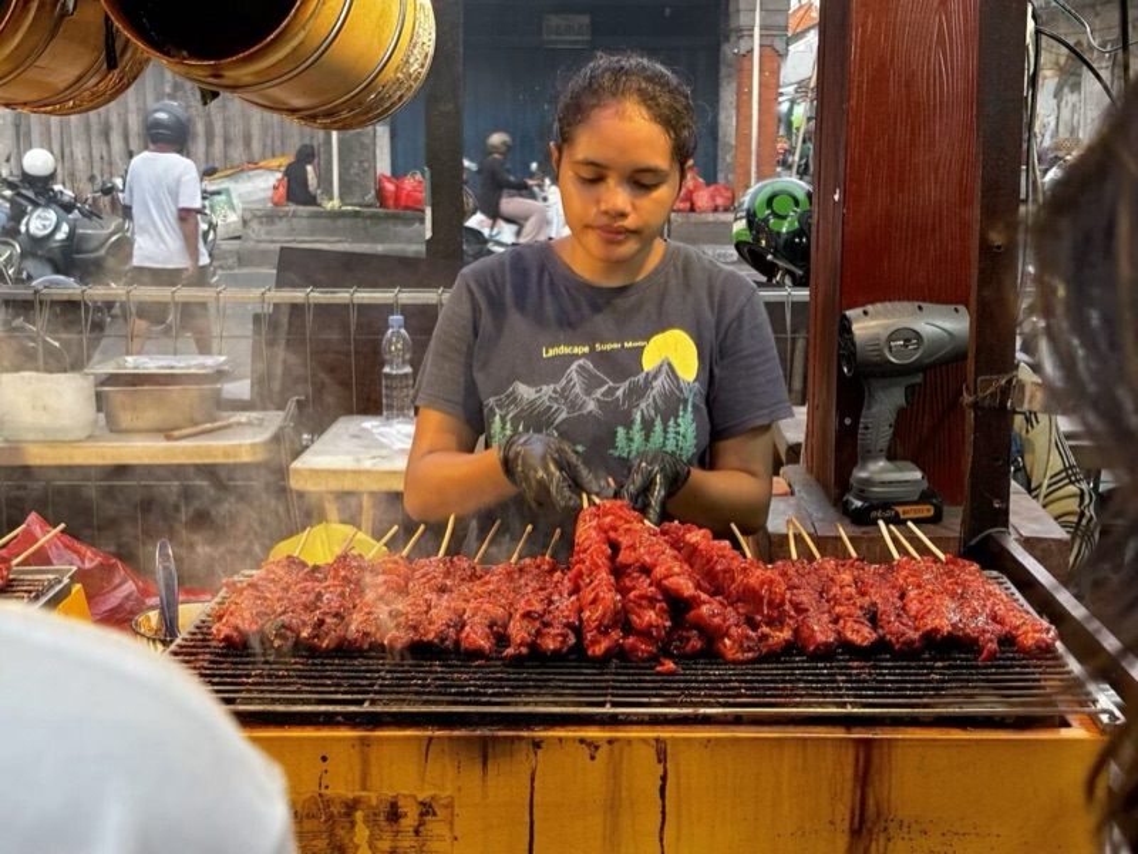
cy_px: 427
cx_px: 569
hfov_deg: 36.8
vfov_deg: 28.0
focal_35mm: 52
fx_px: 1709
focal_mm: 5.96
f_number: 1.6
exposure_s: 1/33
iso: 160
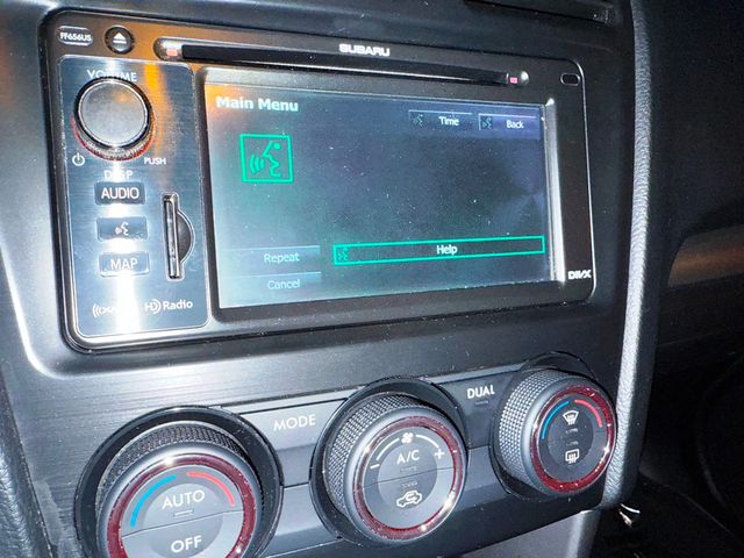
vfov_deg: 56.8
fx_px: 516
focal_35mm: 24
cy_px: 279
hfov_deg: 71.6
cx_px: 372
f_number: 2.2
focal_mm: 2.22
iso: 100
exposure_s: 1/45
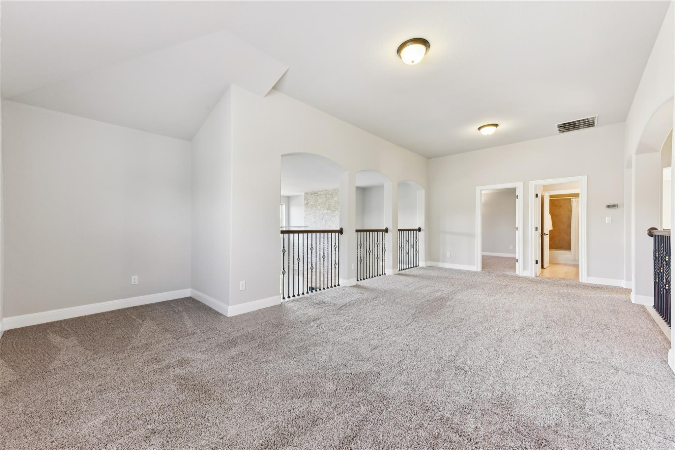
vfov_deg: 81.2
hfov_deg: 104.3
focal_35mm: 14
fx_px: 262
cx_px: 338
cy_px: 225
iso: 640
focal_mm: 14
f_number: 8
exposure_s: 1/15
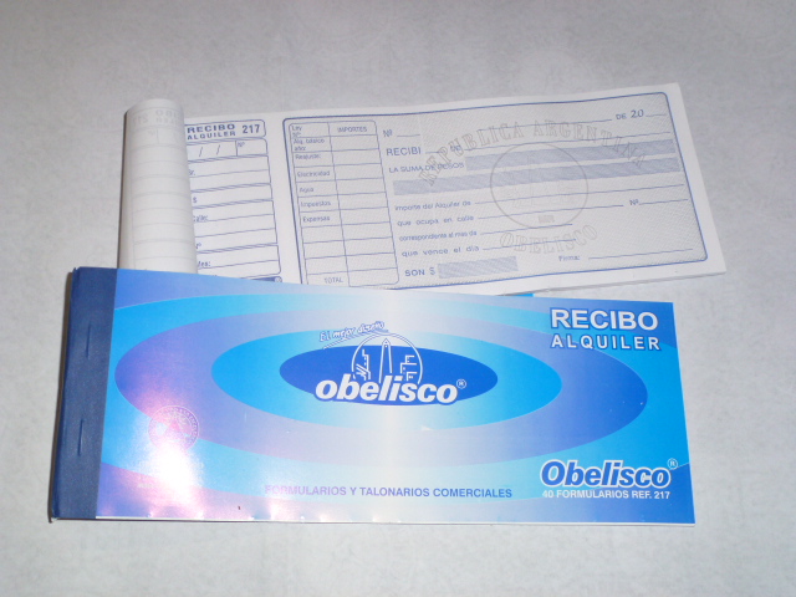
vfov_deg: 35.1
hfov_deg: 45.8
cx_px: 398
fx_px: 943
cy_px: 298
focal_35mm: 41
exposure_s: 1/60
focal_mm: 7.4
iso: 125
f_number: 3.9
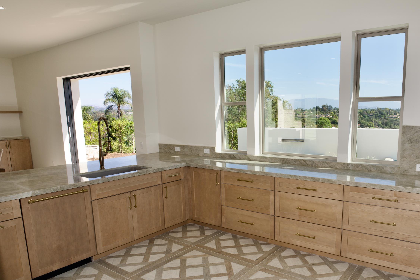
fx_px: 303
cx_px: 257
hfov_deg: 68.5
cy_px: 170
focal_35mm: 26
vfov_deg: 49.2
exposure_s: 1/60
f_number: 10
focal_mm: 19
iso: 100
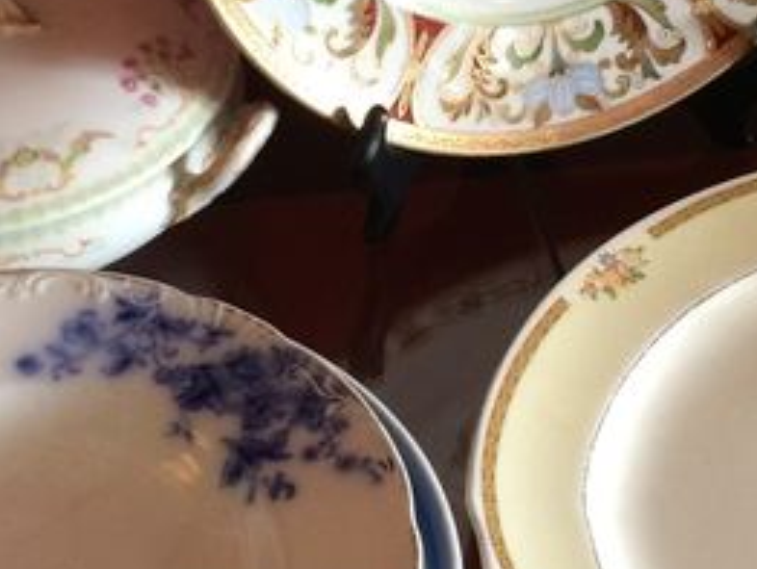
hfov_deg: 19.0
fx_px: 2255
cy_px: 146
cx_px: 462
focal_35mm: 103
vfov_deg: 14.3
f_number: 2.2
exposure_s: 1/30
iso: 80
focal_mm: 4.12
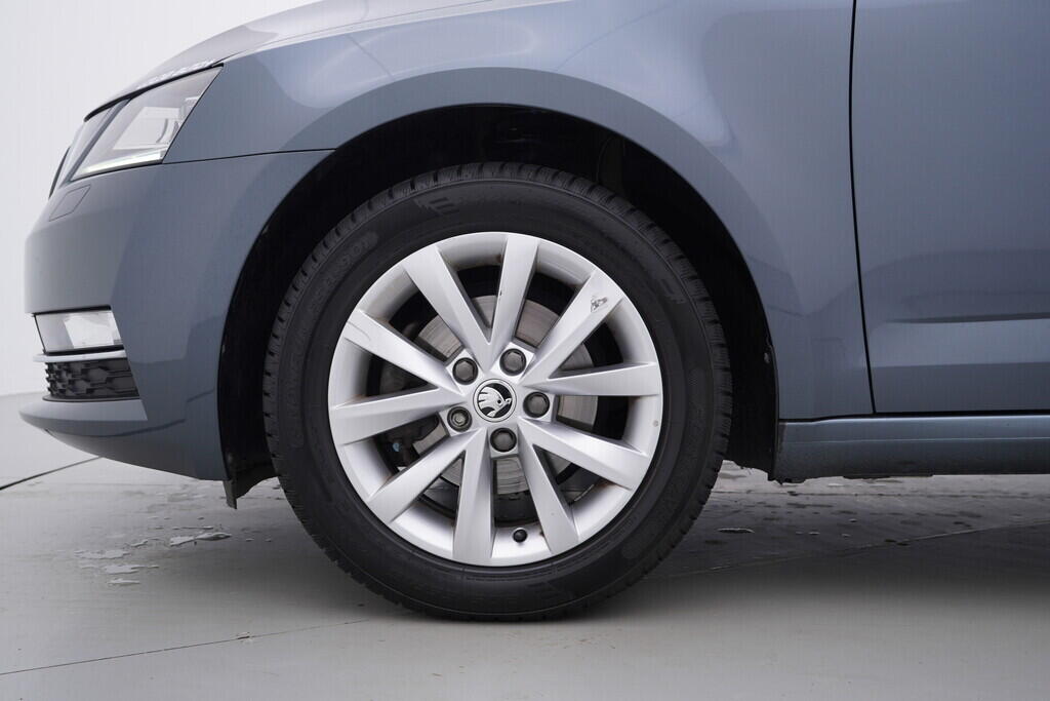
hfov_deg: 53.1
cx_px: 525
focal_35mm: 36
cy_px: 350
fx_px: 1050
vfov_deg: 36.9
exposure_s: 1/80
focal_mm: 24
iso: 125
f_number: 4
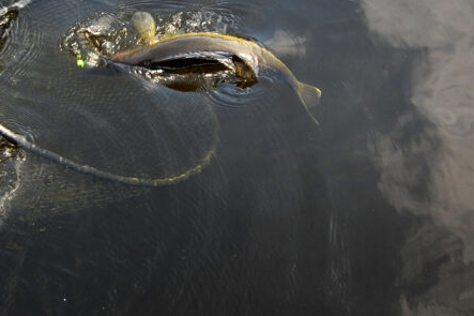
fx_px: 1277
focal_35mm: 97
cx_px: 169
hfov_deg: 21.0
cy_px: 33
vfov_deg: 14.0
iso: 200
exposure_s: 1/160
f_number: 6.3
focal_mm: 28
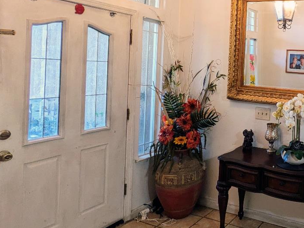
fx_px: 263
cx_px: 302
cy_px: 74
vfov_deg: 46.0
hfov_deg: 49.3
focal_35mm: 30
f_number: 2.2
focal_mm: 1.83
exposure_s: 1/40
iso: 61
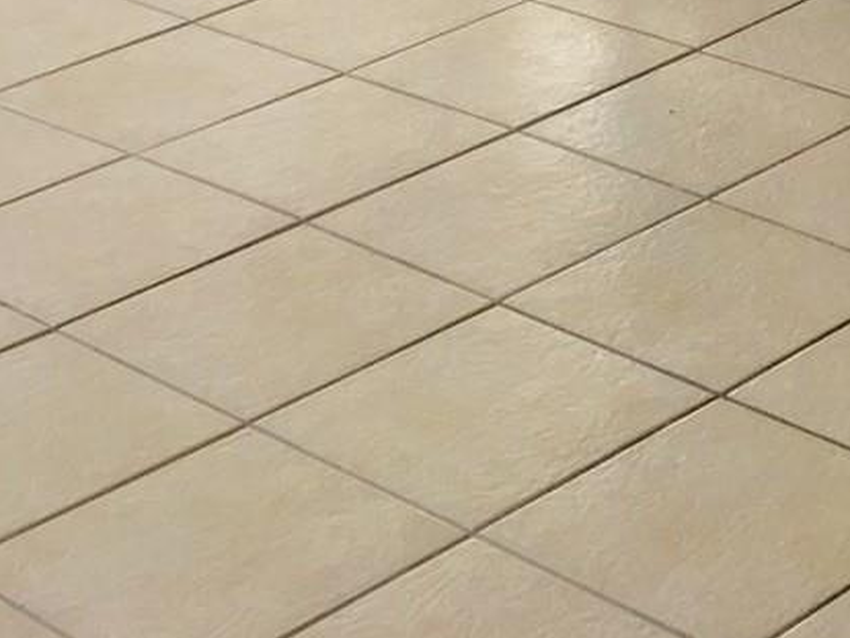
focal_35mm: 112
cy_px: -542
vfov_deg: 12.1
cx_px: 850
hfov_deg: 17.2
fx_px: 2752
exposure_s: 1/40
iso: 25
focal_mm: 4.15
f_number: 2.2
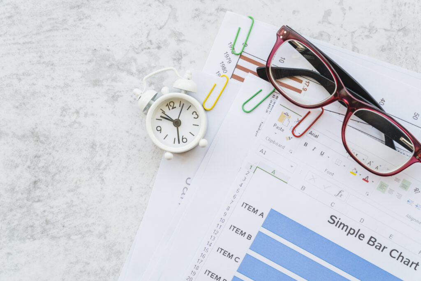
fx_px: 737
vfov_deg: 21.6
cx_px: 210
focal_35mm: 63
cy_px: 140
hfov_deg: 31.9
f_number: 9
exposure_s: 1/6
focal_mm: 63
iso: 100
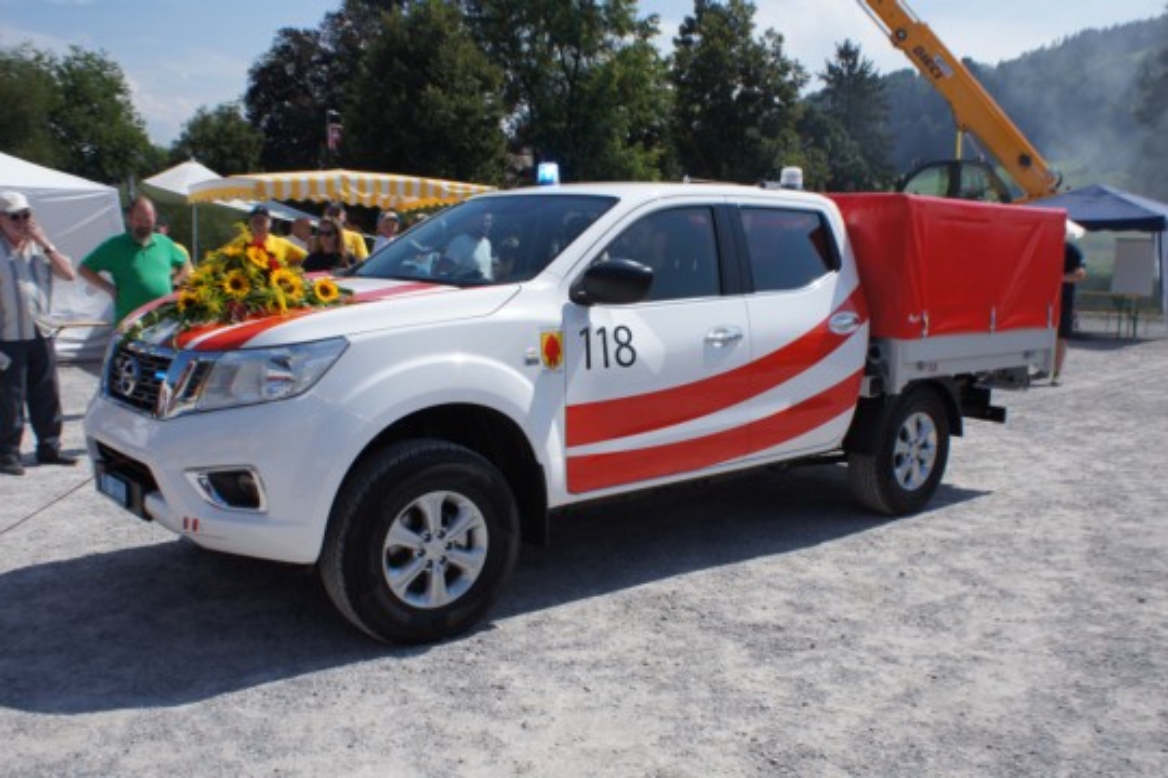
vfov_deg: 40.0
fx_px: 1071
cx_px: 584
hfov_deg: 57.2
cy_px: 389
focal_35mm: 33
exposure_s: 1/250
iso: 100
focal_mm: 22
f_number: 10
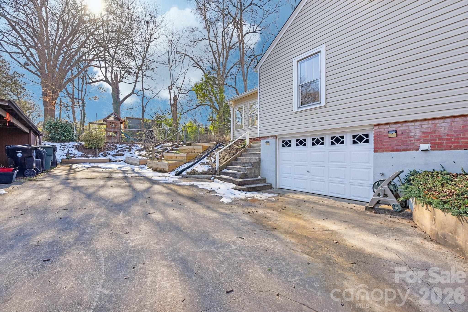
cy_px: 156
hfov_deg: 104.3
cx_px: 234
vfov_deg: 81.2
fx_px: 182
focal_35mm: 14
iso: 200
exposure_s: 1/400
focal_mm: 14
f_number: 8
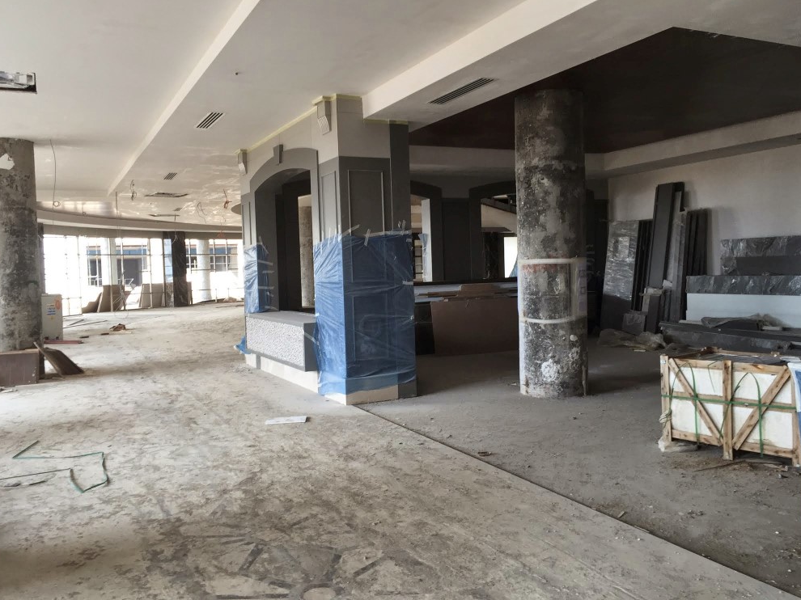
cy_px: 302
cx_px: 394
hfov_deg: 60.0
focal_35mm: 30
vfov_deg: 46.8
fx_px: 694
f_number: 2.2
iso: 40
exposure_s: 1/60
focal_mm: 4.15
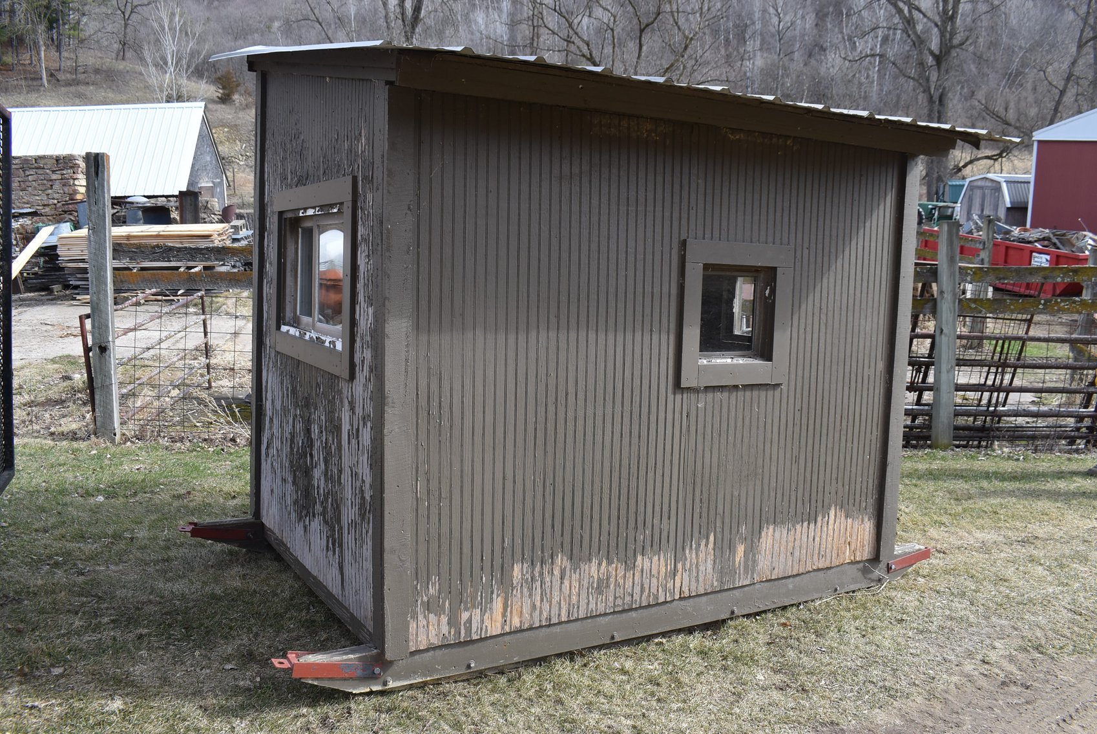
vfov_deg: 43.7
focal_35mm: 30
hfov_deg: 61.9
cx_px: 548
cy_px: 367
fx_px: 915
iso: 200
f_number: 8
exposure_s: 1/250
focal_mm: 20
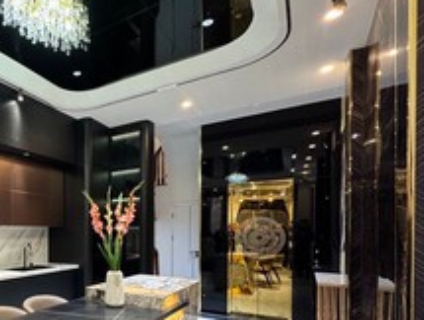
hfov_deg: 58.2
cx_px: 47
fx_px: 319
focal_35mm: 26
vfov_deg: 51.0
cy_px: 239
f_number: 2.2
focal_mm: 2.22
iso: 400
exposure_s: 1/50
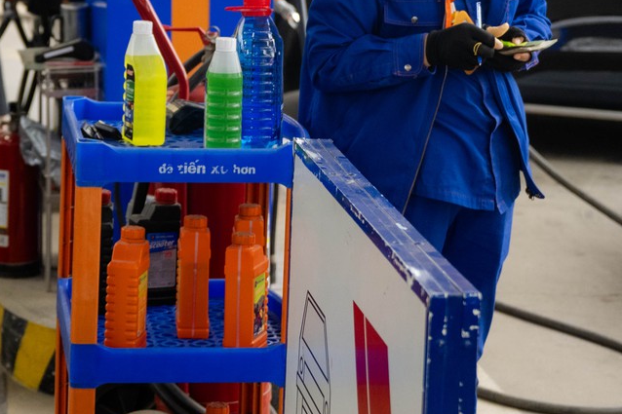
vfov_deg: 11.5
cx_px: 201
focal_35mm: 116
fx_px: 2004
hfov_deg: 17.6
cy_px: -143
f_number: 2.8
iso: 1250
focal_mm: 37
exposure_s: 1/250
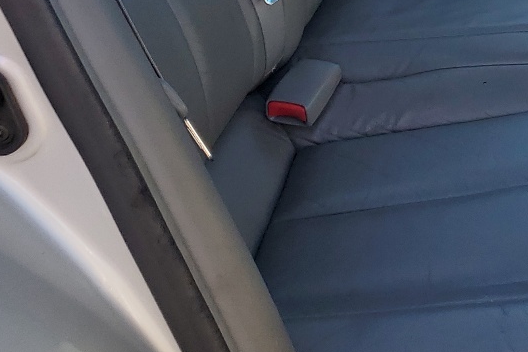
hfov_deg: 22.3
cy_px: -131
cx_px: 676
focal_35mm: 82
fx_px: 1203
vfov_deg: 15.7
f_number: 1.5
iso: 50
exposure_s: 1/476
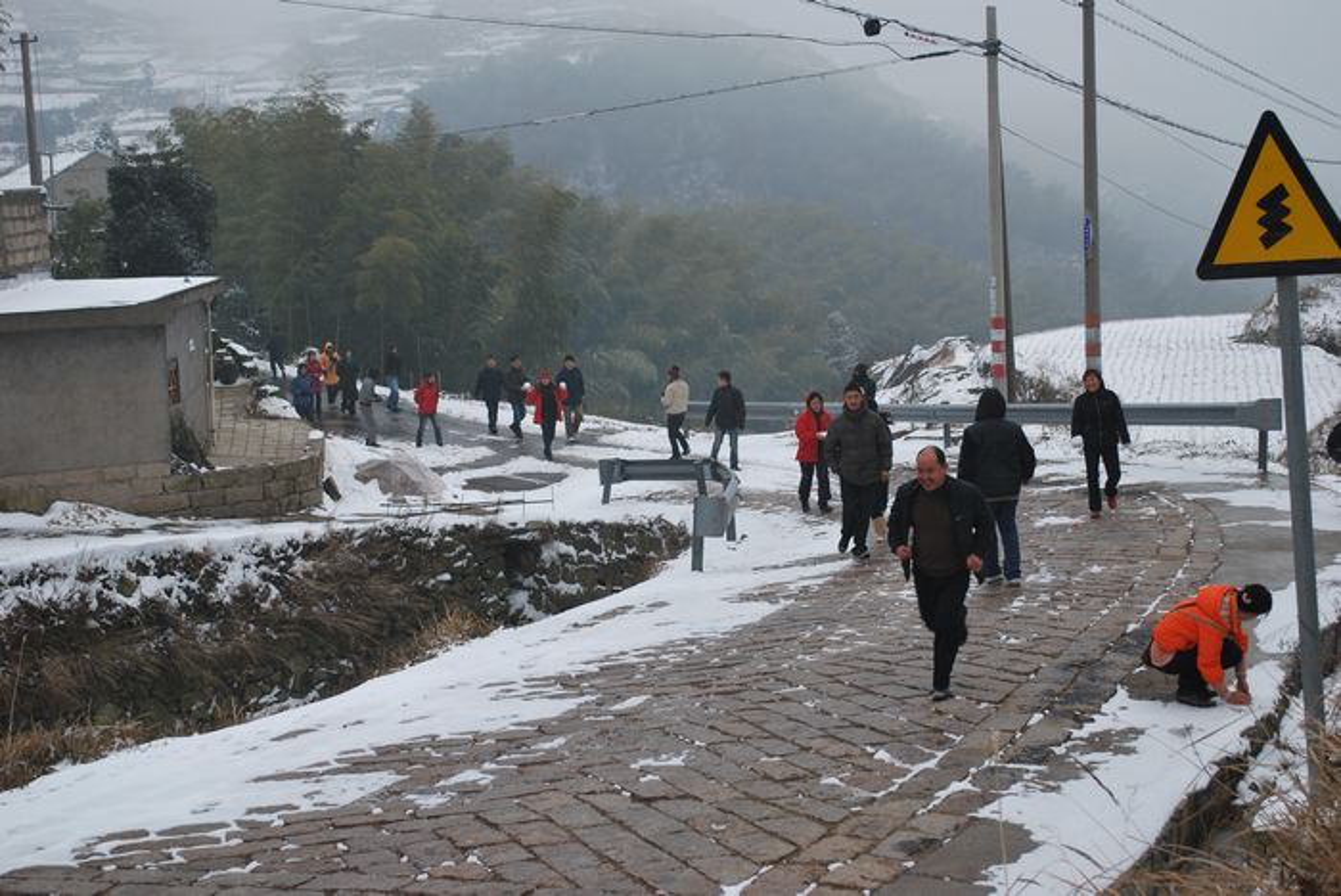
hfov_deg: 33.4
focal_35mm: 60
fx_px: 2237
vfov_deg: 22.7
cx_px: 670
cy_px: 448
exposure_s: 1/125
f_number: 5.6
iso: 100
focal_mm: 40
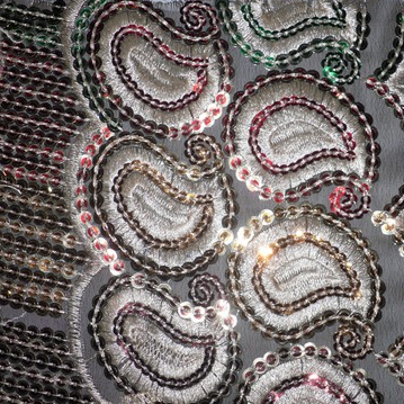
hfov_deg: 16.4
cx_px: 248
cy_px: 201
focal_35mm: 106
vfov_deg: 16.4
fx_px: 1400
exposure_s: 1/56
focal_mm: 12.16
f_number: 4.3
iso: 80
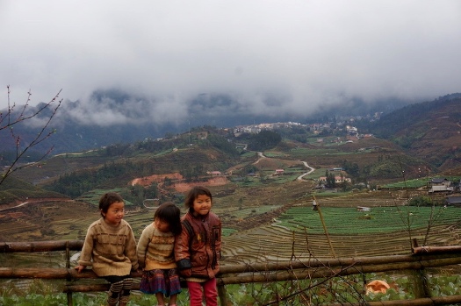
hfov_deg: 41.1
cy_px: 153
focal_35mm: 48
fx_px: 614
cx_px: 230
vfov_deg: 28.0
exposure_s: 1/80
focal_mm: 32
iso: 100
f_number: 10
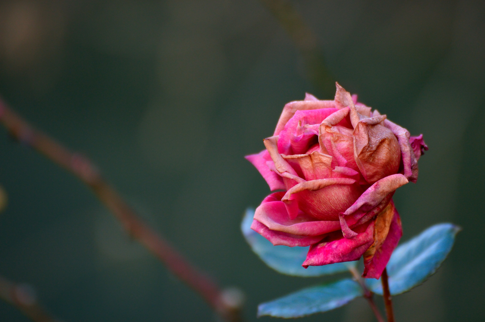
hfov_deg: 6.9
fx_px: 4037
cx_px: 242
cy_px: 161
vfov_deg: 4.6
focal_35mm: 300
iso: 200
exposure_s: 1/100
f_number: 5.3
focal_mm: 200
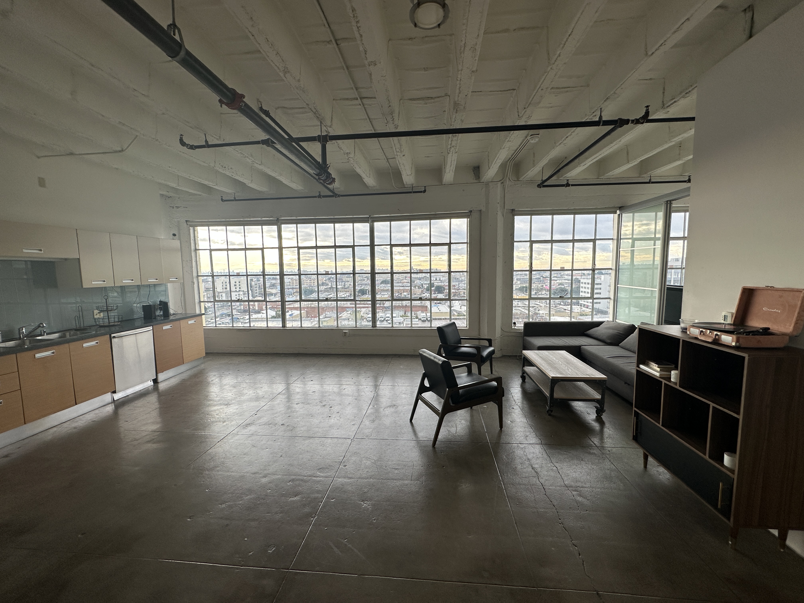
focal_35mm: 14
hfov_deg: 102.1
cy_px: 302
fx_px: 325
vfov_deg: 85.7
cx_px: 402
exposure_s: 1/331
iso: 40
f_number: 2.2
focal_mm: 2.22
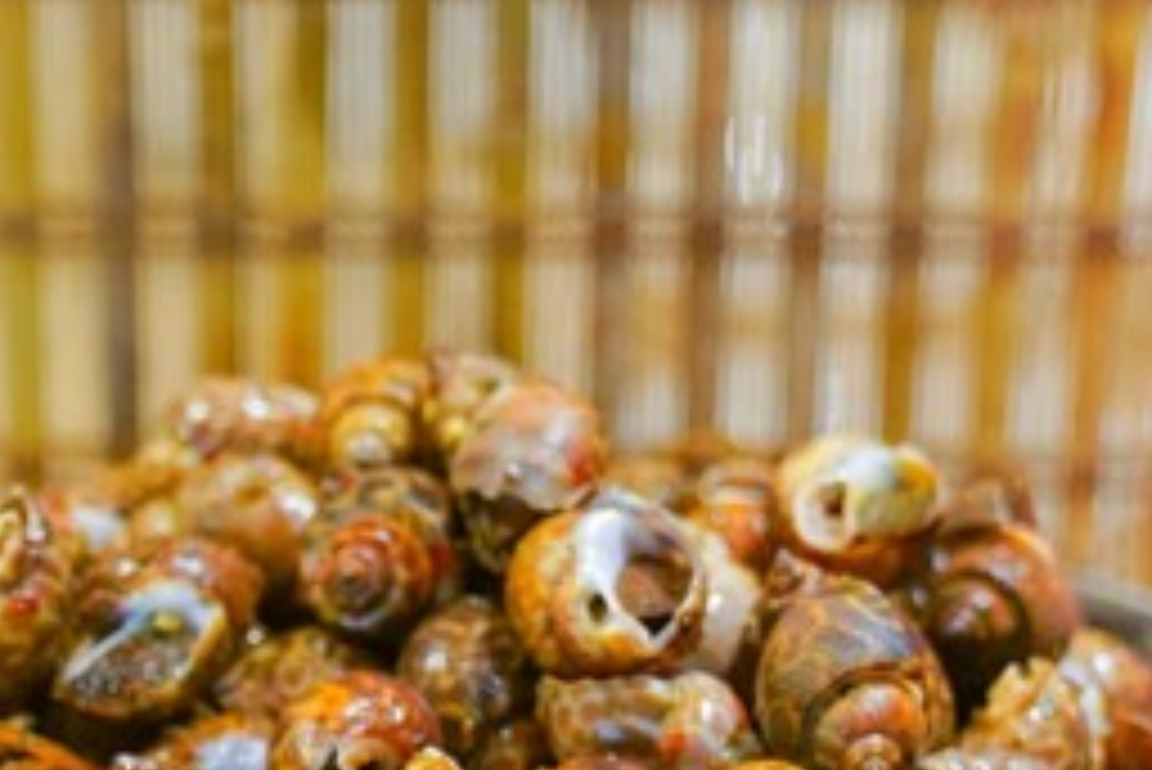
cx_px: 418
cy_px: 815
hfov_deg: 15.1
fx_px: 4354
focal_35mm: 136
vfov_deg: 10.0
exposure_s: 1/50
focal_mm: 41
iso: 500
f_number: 2.8
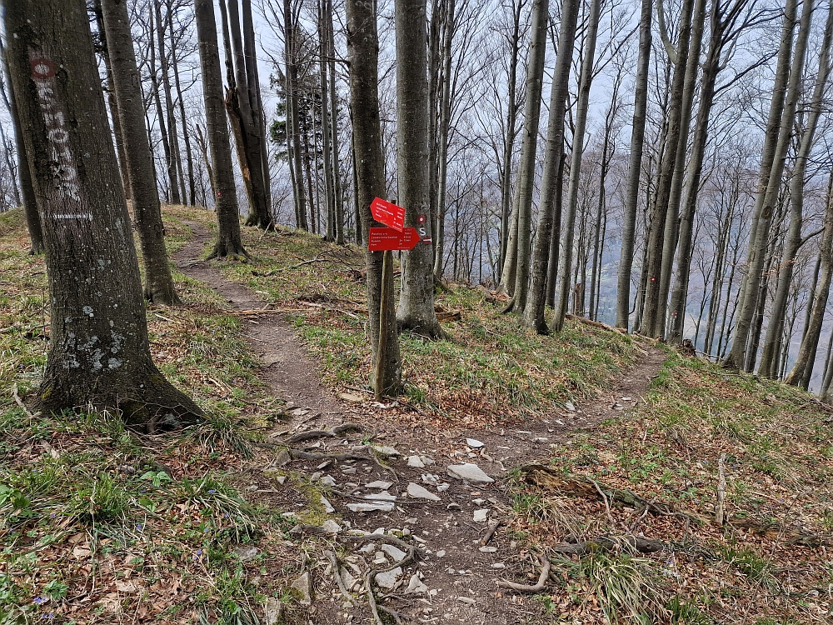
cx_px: 416
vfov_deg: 58.9
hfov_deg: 73.9
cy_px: 312
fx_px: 553
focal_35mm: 23
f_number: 1.8
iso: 50
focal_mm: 6.4
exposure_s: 1/474
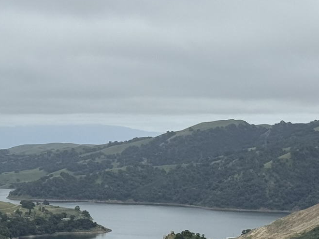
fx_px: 1373
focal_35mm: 149
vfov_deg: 10.0
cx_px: 113
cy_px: 152
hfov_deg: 13.2
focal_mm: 6.76
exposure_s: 1/6024
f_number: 1.78
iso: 64
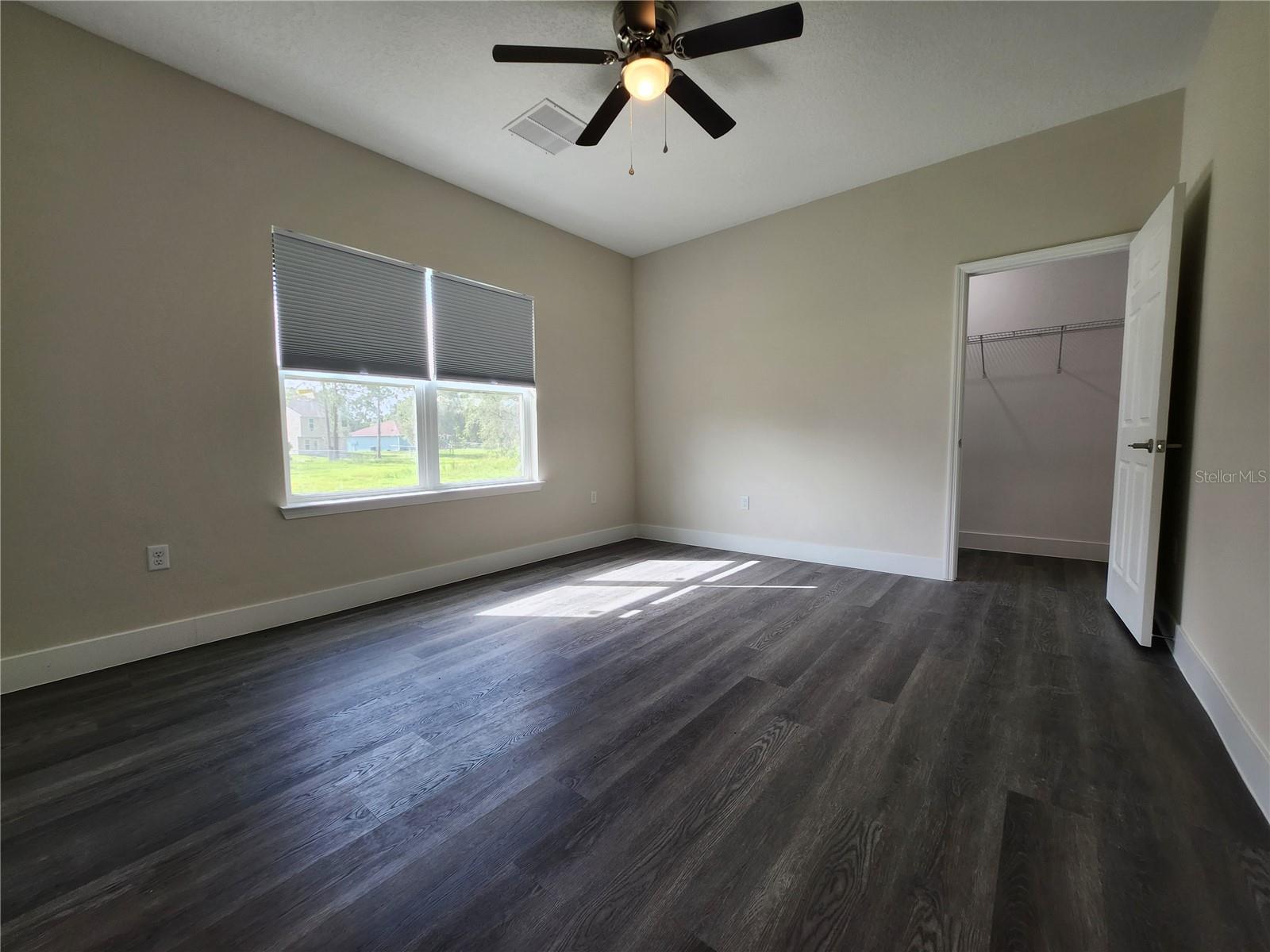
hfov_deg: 106.2
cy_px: 476
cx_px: 635
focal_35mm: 13
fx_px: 477
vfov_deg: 89.9
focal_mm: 1.74
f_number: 2.2
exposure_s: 1/60
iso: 50
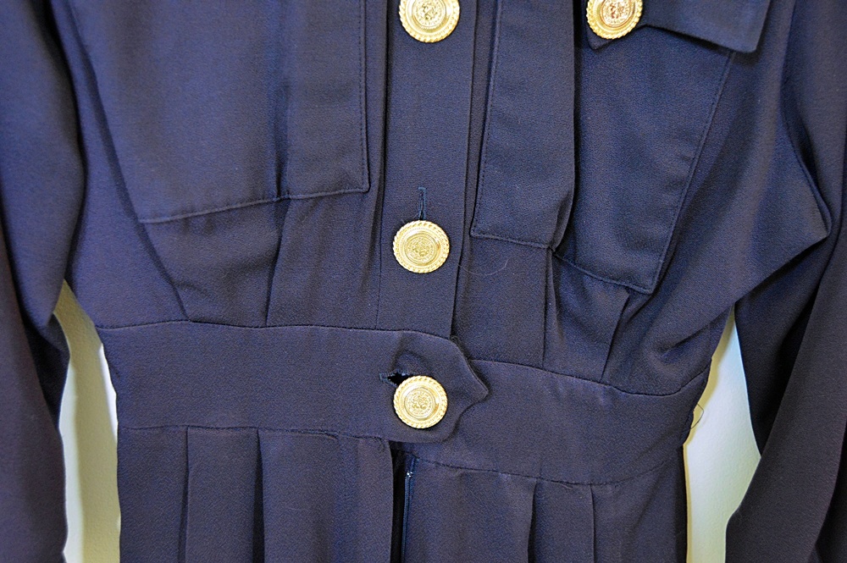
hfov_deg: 57.3
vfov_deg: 39.9
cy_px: 282
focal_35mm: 33
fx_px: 776
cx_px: 424
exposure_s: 1/60
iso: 3200
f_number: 3.5
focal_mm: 22
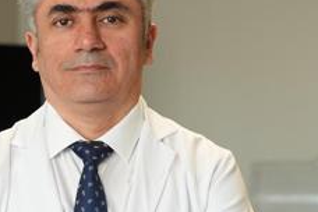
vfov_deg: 7.6
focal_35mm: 181
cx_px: 90
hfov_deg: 11.3
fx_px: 1599
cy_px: 167
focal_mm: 67
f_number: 3.5
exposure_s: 1/125
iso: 640
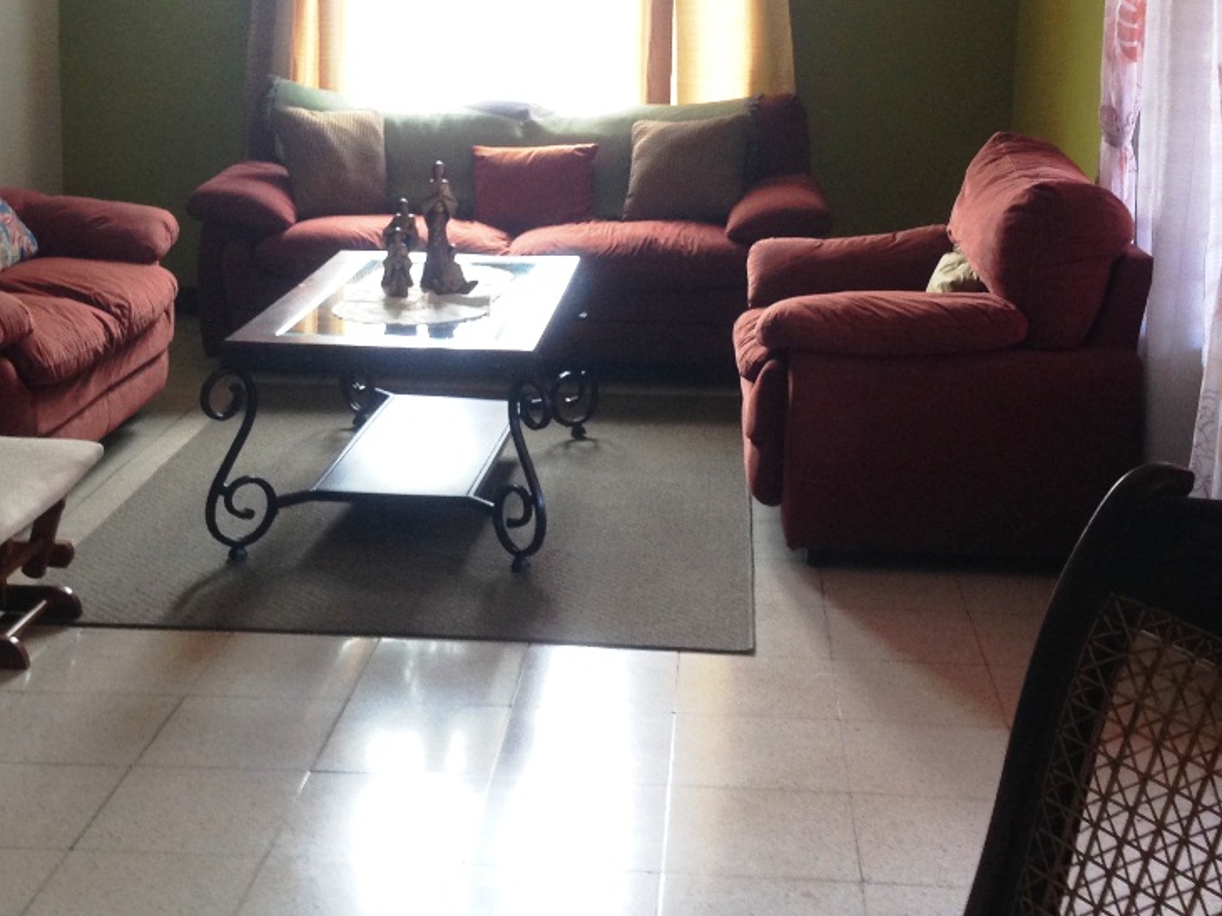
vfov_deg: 25.6
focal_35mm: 56
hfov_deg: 34.4
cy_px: 160
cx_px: 625
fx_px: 1977
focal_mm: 4.12
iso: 100
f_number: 2.4
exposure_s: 1/20
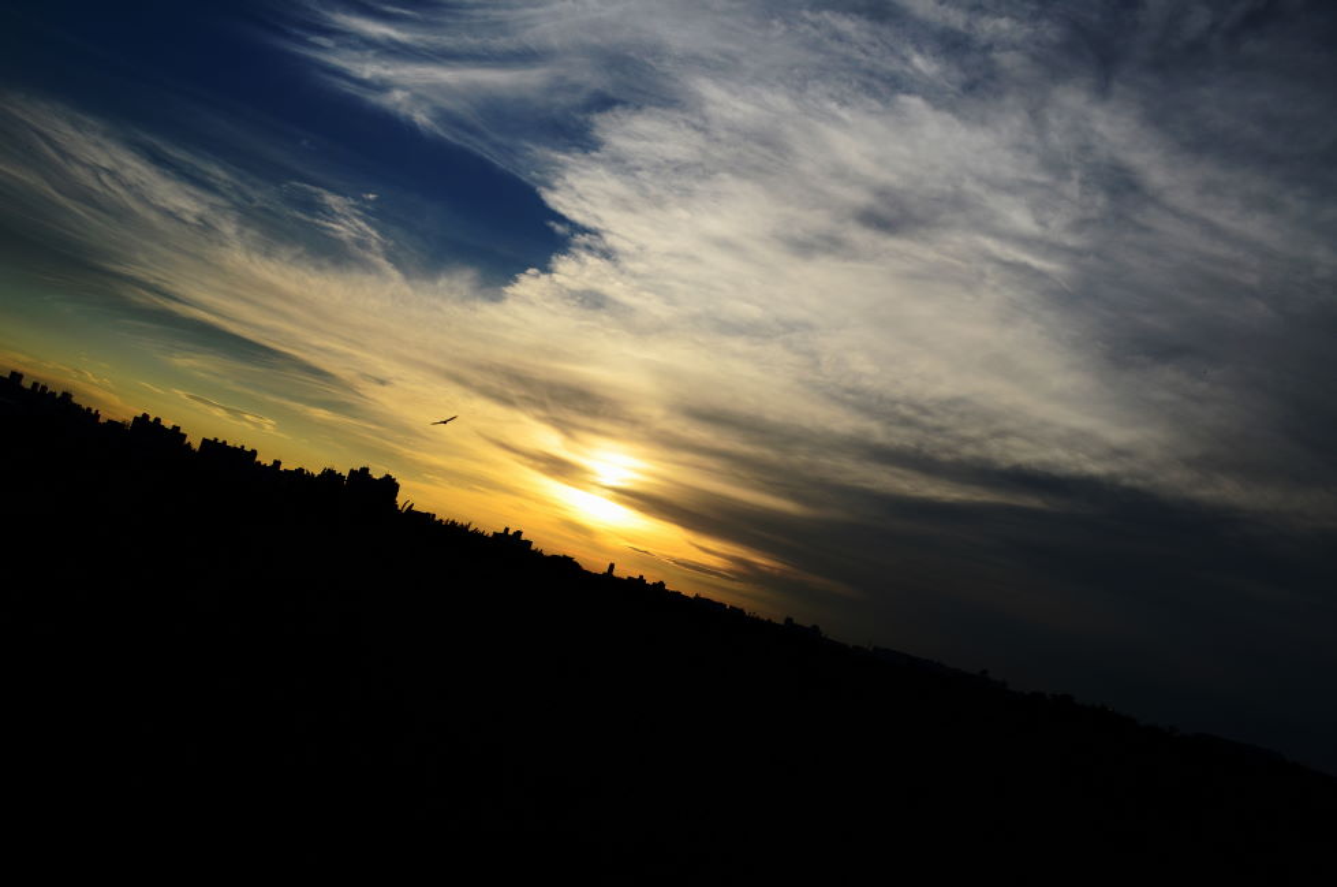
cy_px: 444
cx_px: 668
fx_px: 1001
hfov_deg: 67.5
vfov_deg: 47.8
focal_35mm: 27
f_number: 11
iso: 200
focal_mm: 18
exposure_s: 1/400
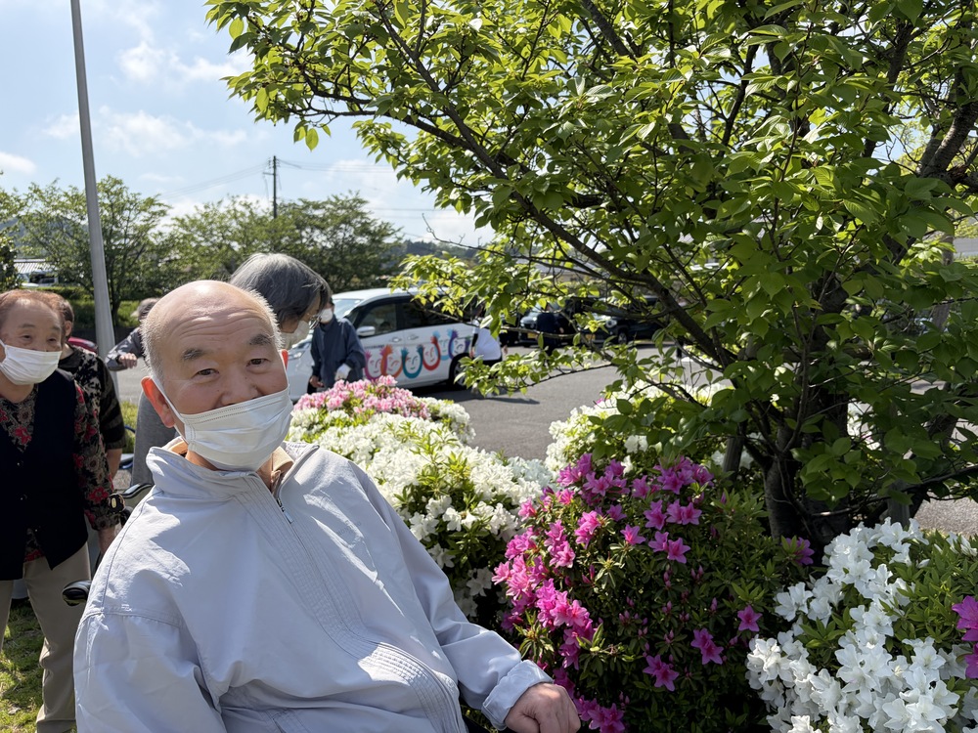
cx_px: 489
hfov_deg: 67.3
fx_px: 735
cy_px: 366
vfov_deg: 53.1
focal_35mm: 26
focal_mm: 5.96
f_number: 1.6
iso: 64
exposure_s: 1/3831
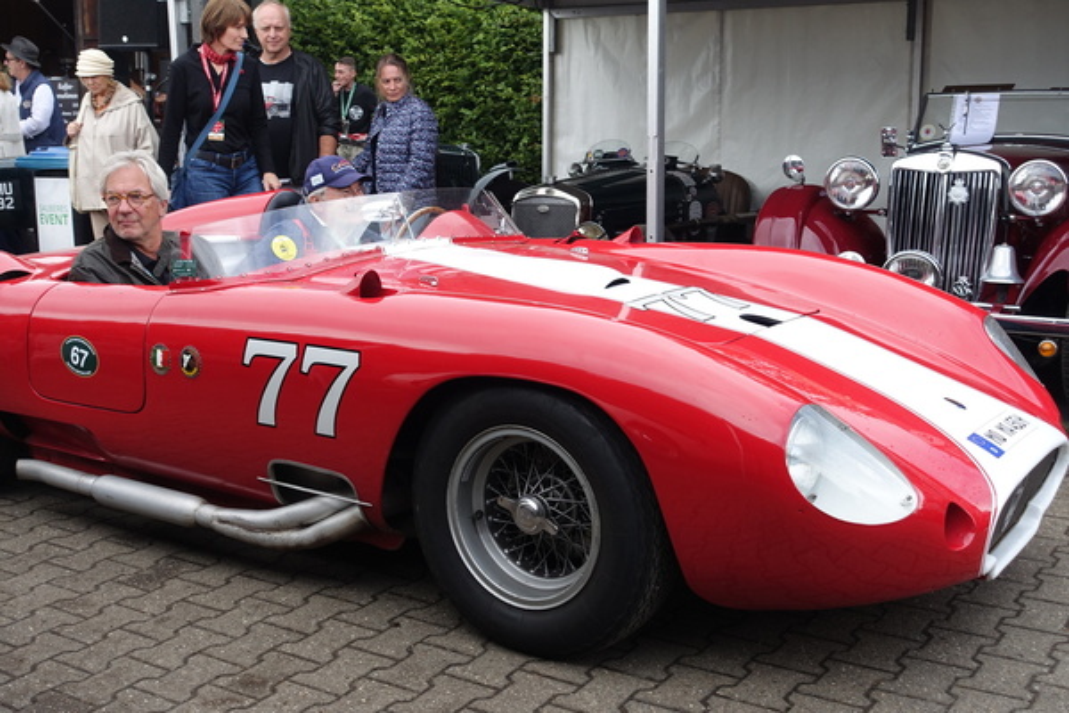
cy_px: 356
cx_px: 534
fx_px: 1306
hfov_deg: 44.5
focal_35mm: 44
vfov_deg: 30.5
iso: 160
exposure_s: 1/250
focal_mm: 16.17
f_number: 4
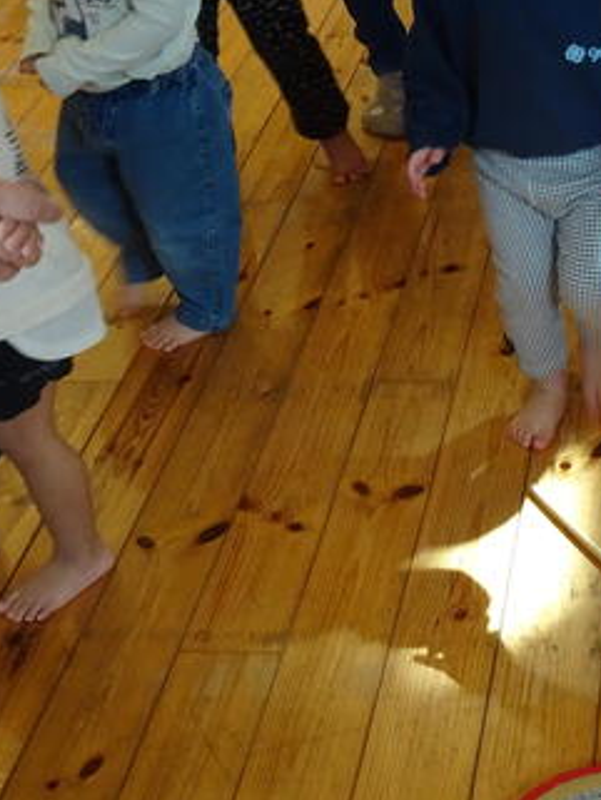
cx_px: 554
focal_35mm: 72
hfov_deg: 20.0
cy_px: 226
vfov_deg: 26.8
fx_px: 1666
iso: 320
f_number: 4
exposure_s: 1/40
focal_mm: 5.6
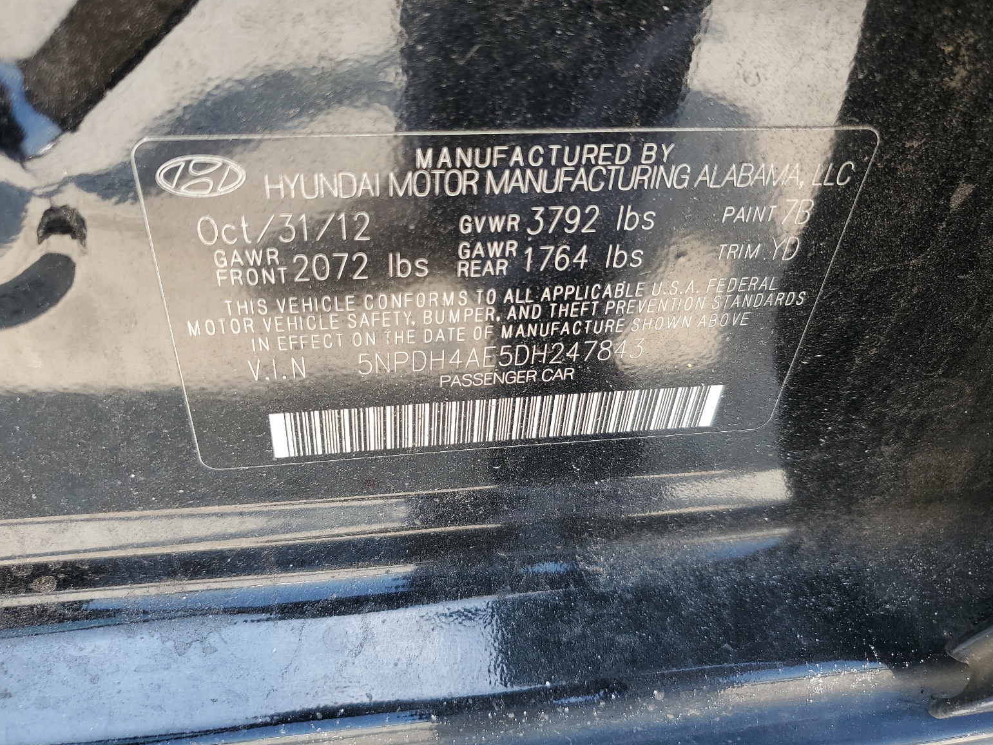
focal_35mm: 27
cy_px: 359
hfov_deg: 65.3
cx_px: 479
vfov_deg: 51.3
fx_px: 775
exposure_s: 1/250
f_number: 1.5
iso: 50
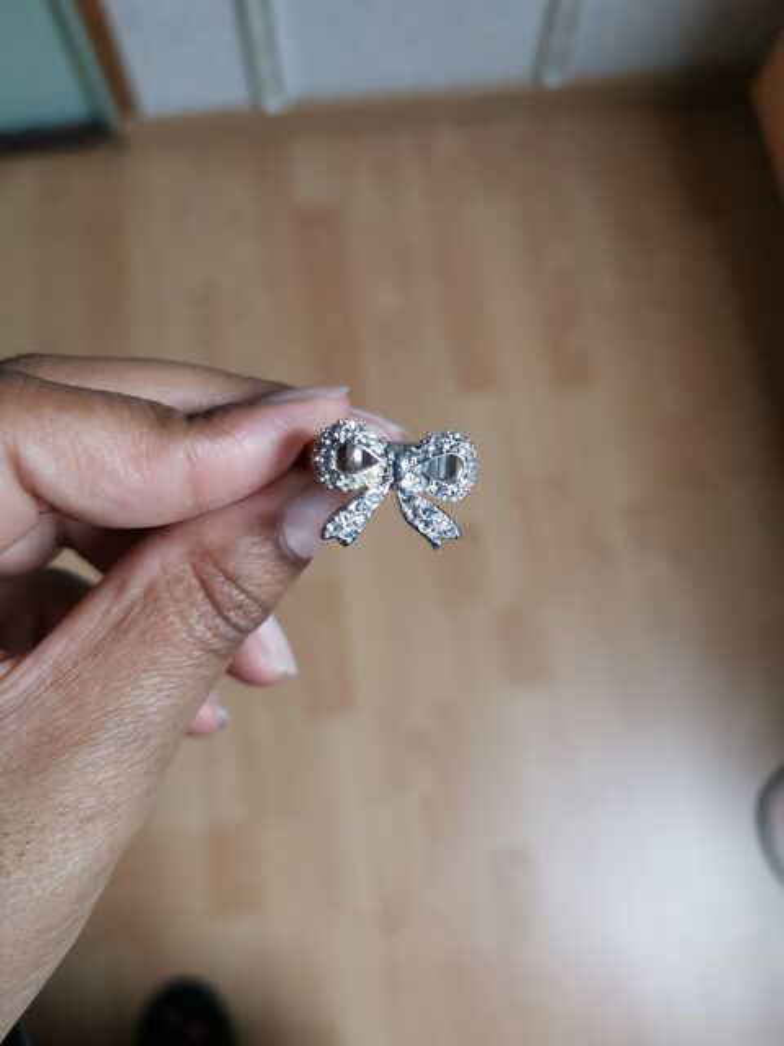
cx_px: 392
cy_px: 523
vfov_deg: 65.3
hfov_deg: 51.4
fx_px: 815
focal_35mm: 27
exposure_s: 1/100
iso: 320
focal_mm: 5.58
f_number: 1.8
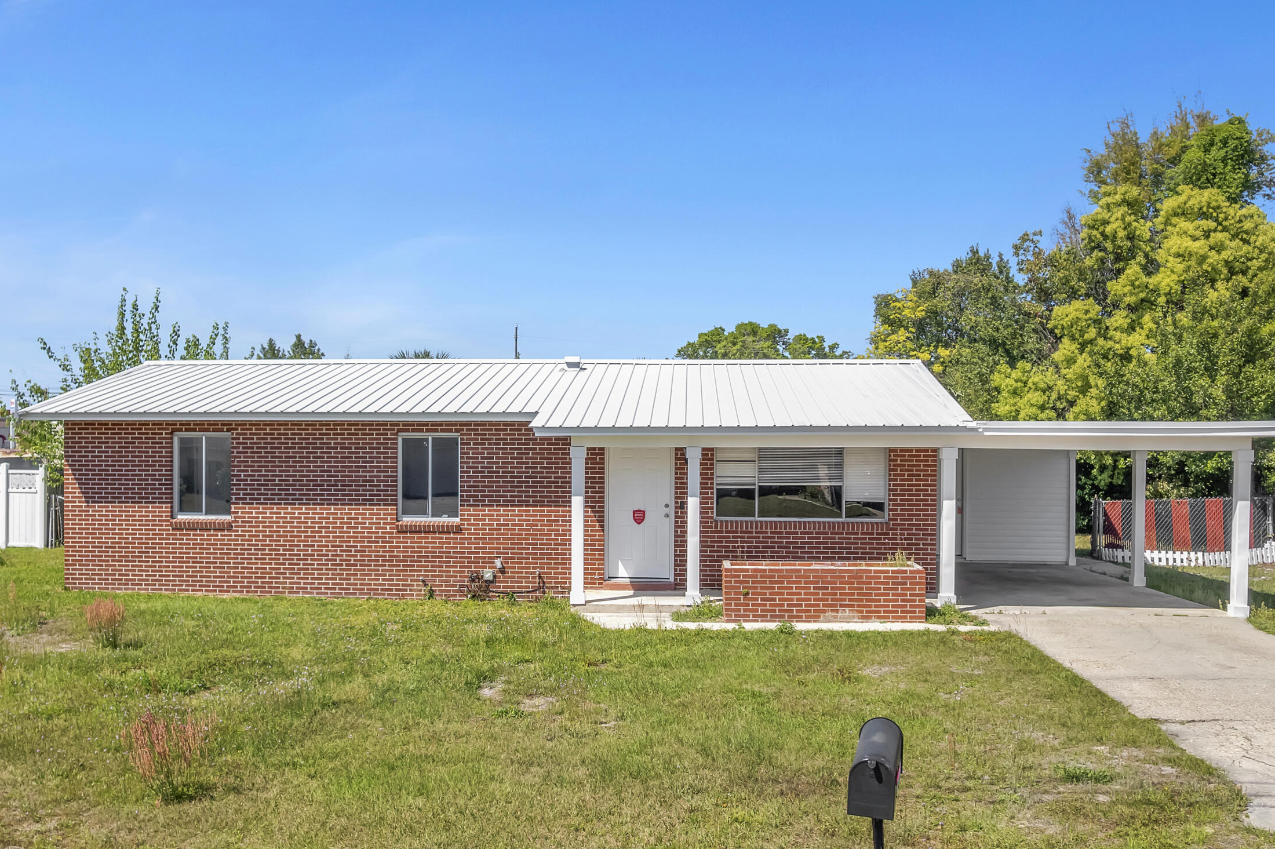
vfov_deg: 43.6
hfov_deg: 61.9
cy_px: 446
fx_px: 1062
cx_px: 588
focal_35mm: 30
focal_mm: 8.38
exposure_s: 1/2000
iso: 100
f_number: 2.8
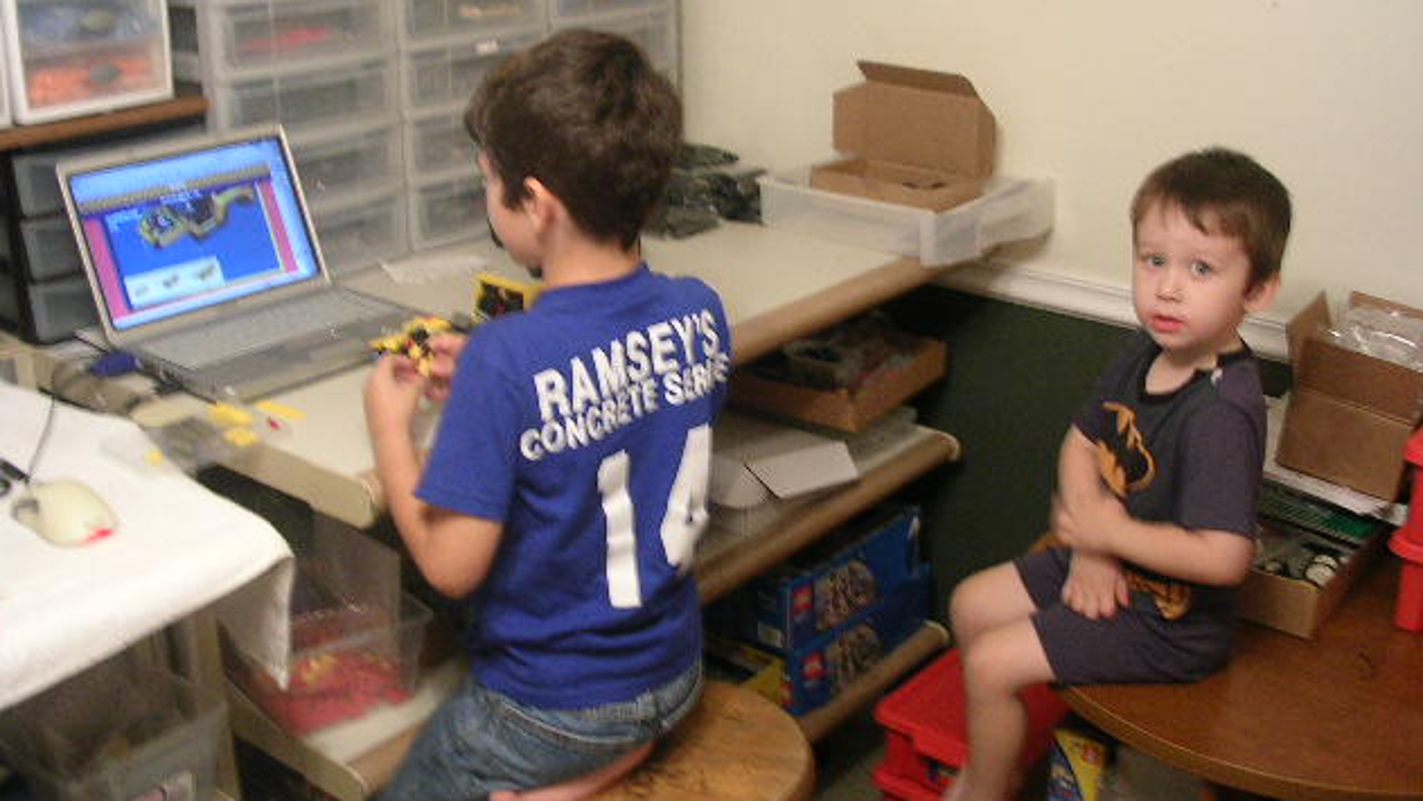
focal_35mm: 42
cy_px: 287
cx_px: 704
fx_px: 1585
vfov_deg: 28.2
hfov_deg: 48.4
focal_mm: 5.8
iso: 92
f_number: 2.8
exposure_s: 1/5.9
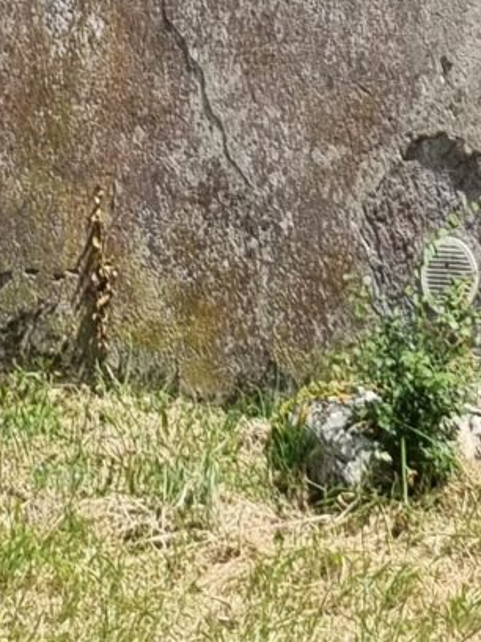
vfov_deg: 10.8
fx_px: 3020
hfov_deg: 8.5
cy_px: -729
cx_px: 1059
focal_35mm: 163
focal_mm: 5.4
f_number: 1.8
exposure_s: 1/1996
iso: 50
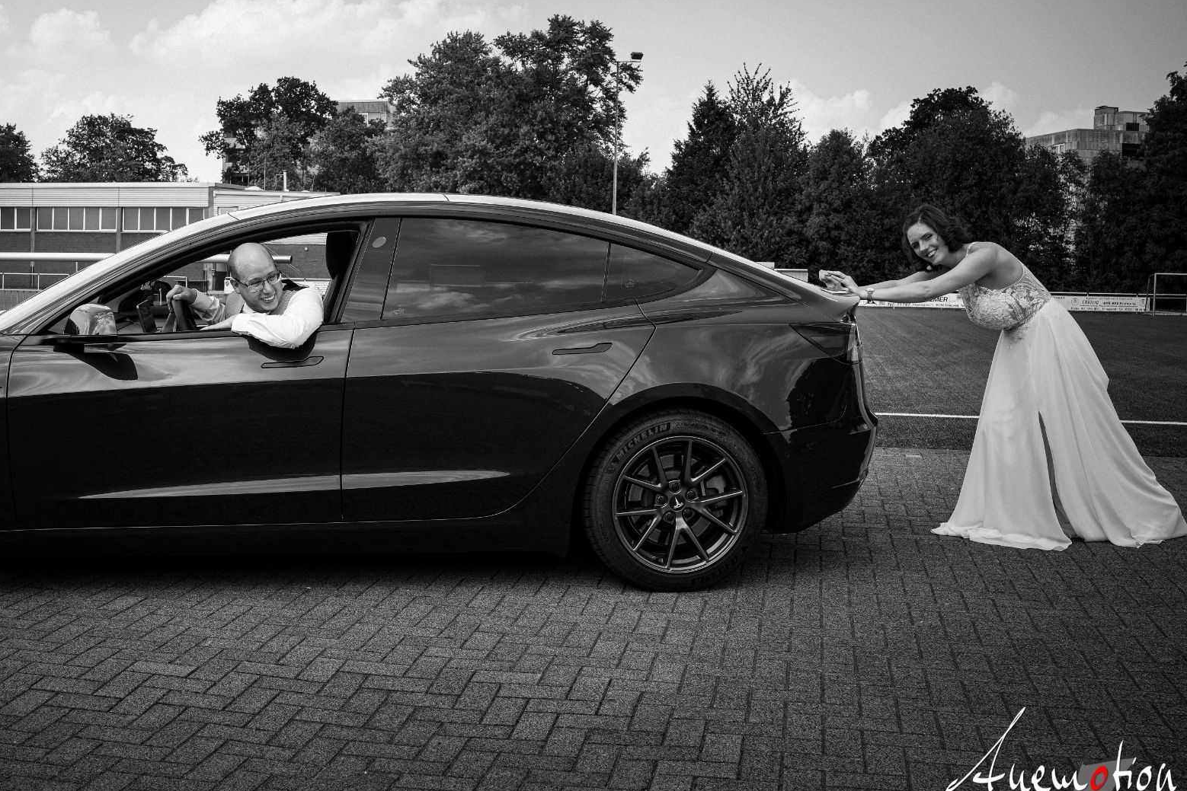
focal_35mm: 46
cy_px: 322
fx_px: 1517
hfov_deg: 42.4
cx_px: 437
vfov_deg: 29.2
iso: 100
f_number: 8
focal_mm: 35
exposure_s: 1/125
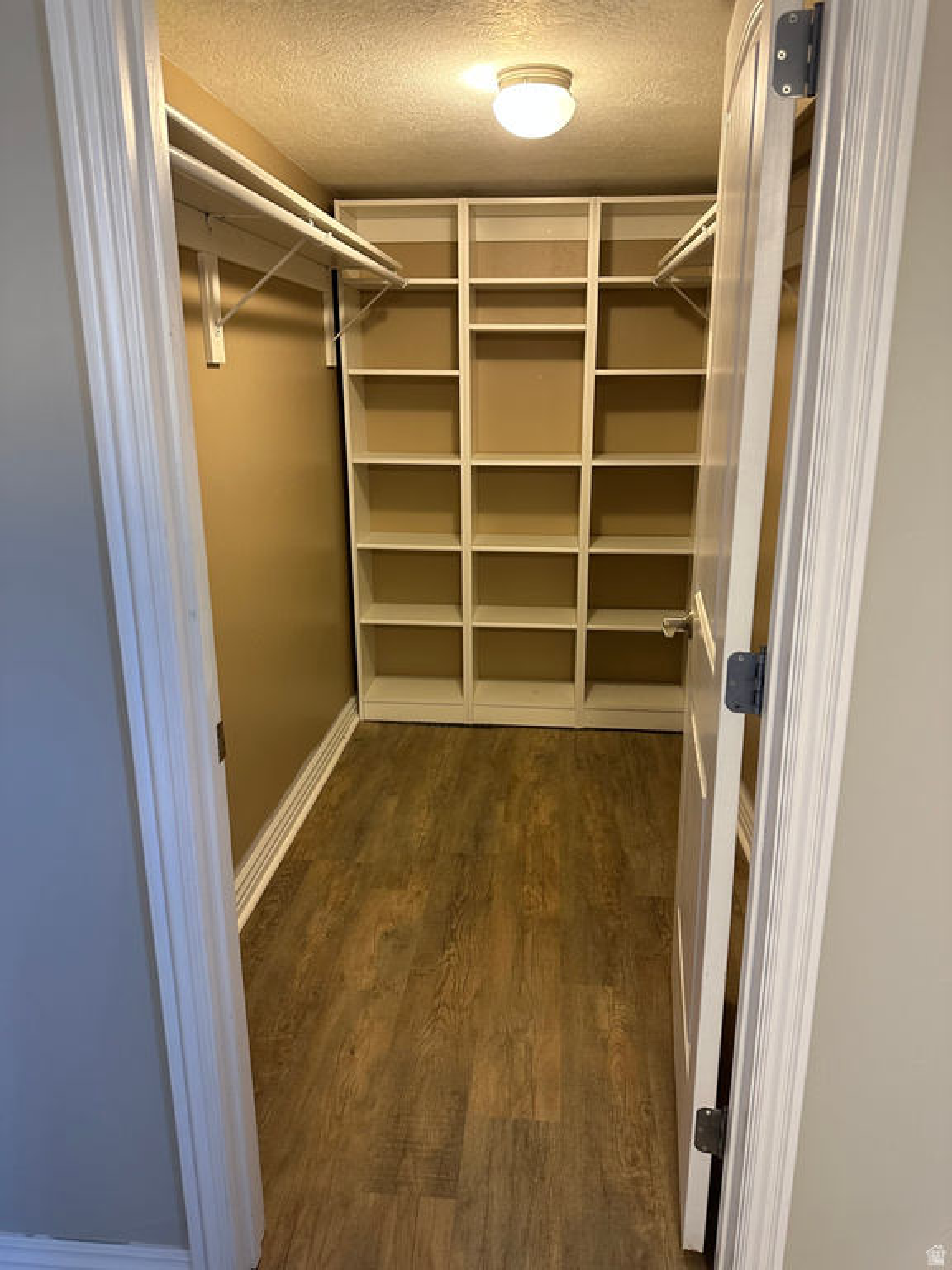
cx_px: 476
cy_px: 635
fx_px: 880
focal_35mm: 24
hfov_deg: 56.8
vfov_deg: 71.6
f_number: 1.78
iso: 320
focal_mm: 6.86
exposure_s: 1/60
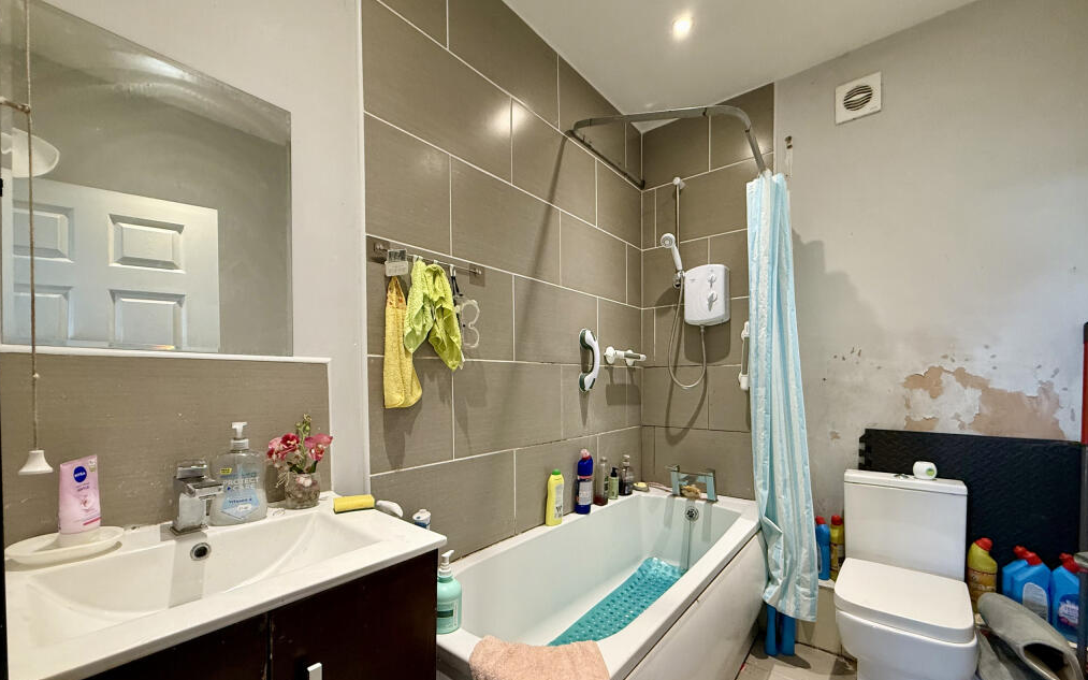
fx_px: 445
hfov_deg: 101.5
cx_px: 543
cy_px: 387
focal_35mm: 15
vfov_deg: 74.4
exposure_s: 1/50
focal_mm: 2.22
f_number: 2.2
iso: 320
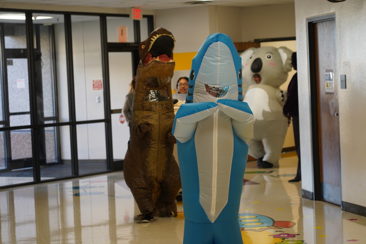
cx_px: 183
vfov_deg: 13.0
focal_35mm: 105
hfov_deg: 19.5
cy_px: 122
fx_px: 1068
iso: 1250
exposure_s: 1/160
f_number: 4
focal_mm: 105
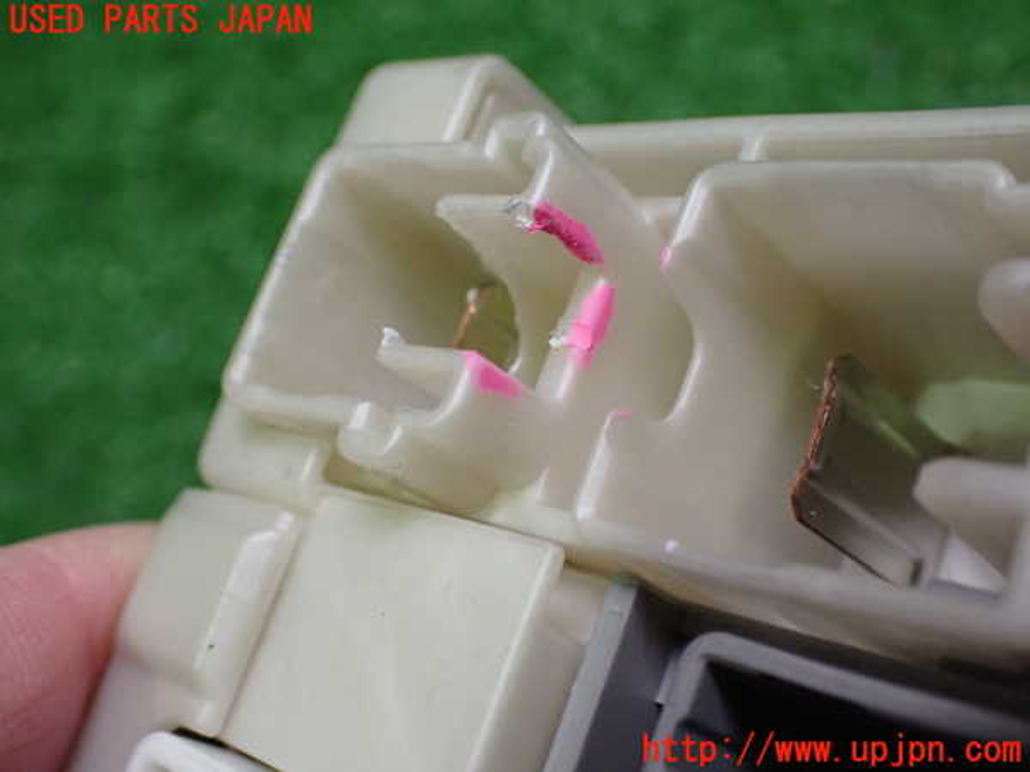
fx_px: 1309
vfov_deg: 32.9
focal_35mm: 44
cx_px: 515
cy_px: 386
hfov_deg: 42.9
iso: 800
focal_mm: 7.84
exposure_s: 1/60
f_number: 2.9
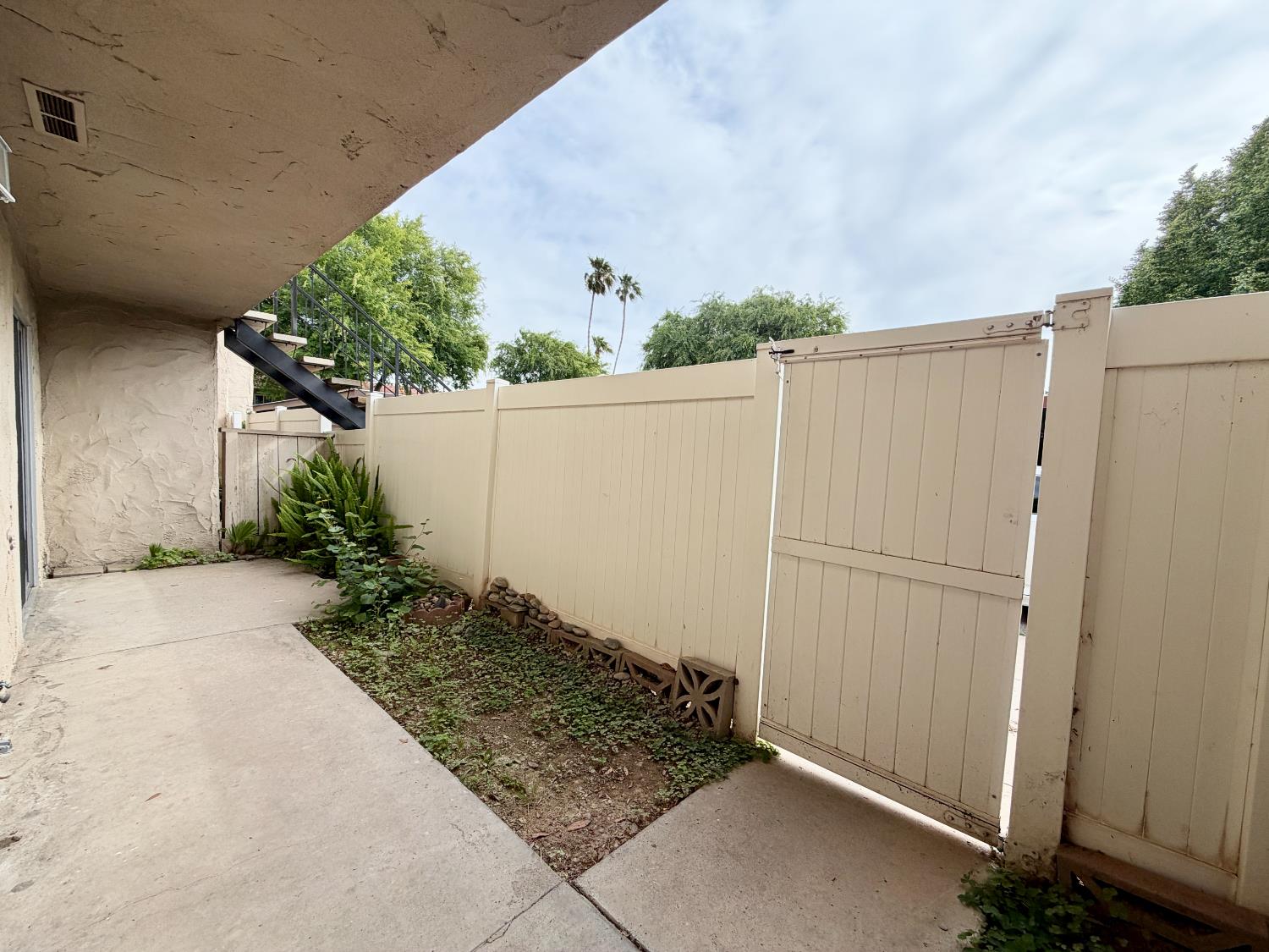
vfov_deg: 85.7
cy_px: 476
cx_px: 634
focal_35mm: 14
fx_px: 513
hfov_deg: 102.1
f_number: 2.2
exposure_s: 1/770
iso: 32
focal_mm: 2.22
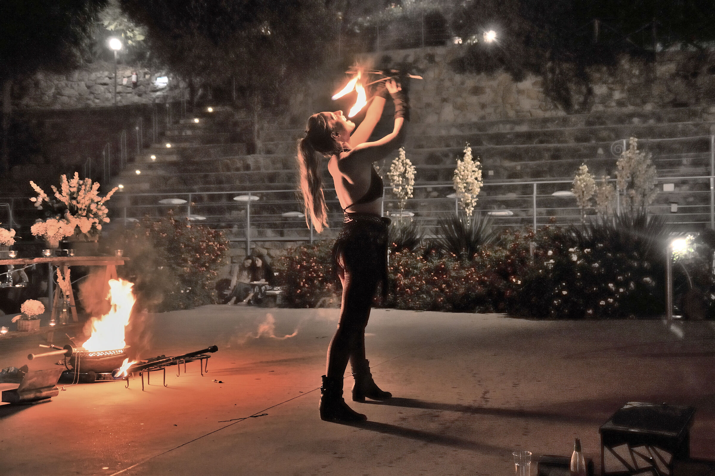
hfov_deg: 41.1
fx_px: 953
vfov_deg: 28.0
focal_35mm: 48
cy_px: 238
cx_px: 358
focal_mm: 32
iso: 450
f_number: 4.2
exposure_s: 1/15
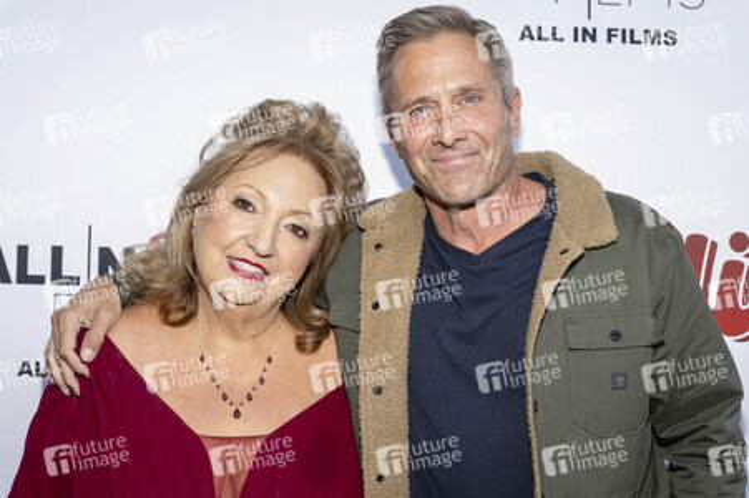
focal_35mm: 45
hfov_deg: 43.6
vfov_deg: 29.8
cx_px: 374
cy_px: 249
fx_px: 936
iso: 400
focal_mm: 45
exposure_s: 1/200
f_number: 5.6
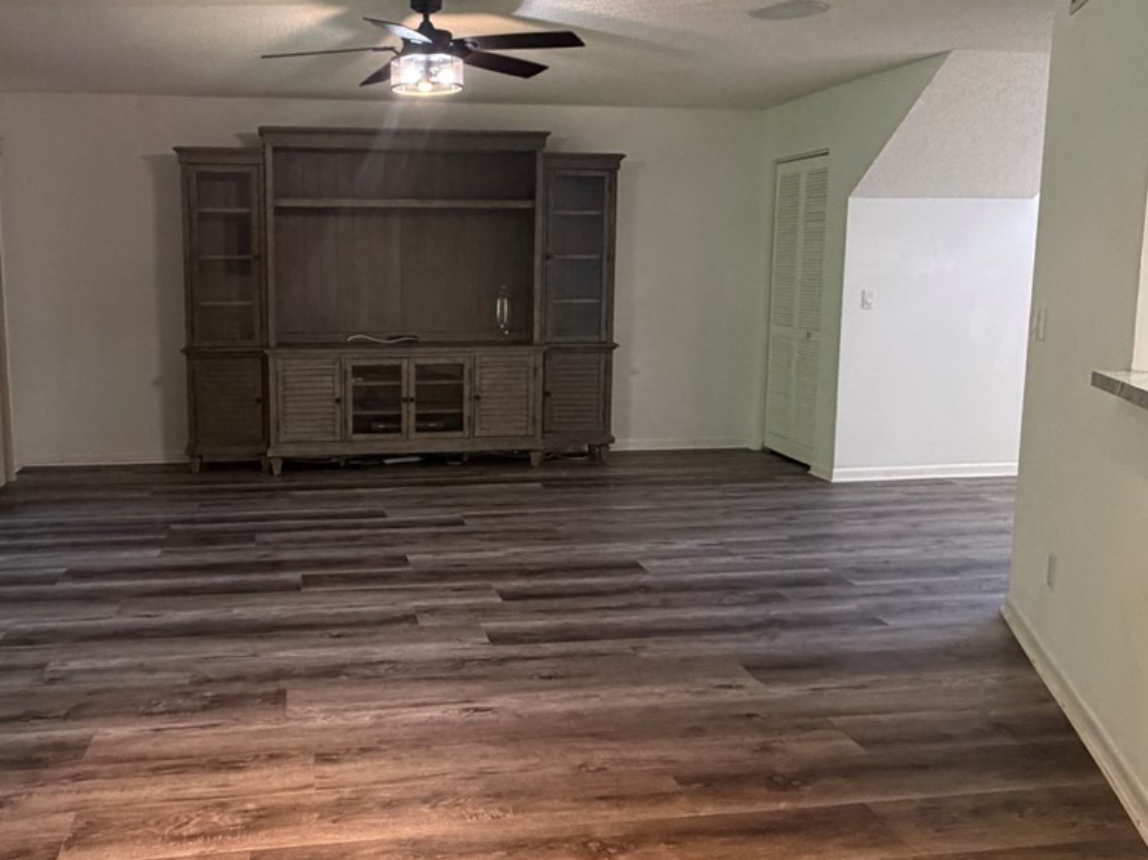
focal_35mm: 30
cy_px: 392
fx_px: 995
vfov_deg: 46.7
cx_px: 436
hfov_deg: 59.3
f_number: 2.2
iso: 400
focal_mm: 2.22
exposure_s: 1/60
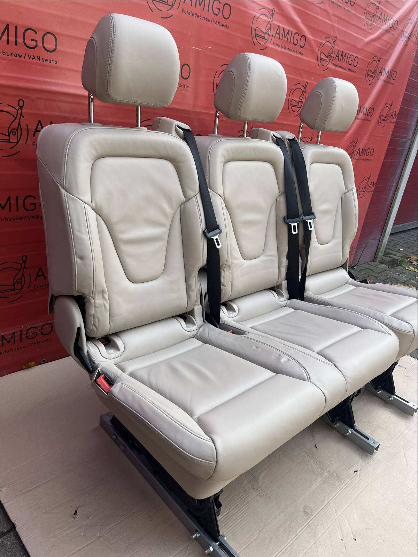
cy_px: 278
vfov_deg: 67.3
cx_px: 209
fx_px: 419
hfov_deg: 53.1
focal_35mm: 26
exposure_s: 1/437
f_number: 1.6
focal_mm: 5.1
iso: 50
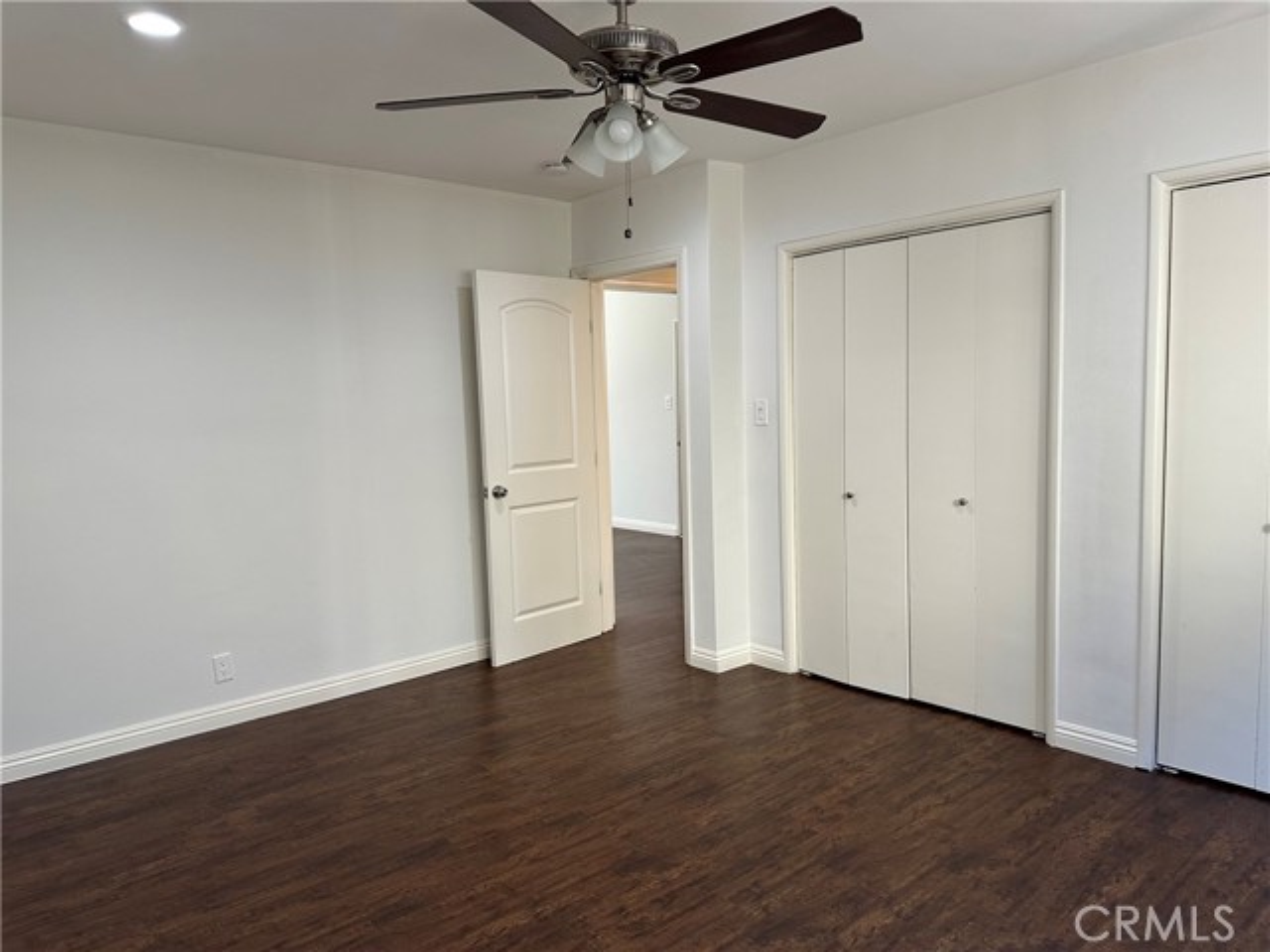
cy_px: 476
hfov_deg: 71.6
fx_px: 881
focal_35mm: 24
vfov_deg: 56.8
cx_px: 635
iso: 200
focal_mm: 6.86
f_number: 1.78
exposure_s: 1/120
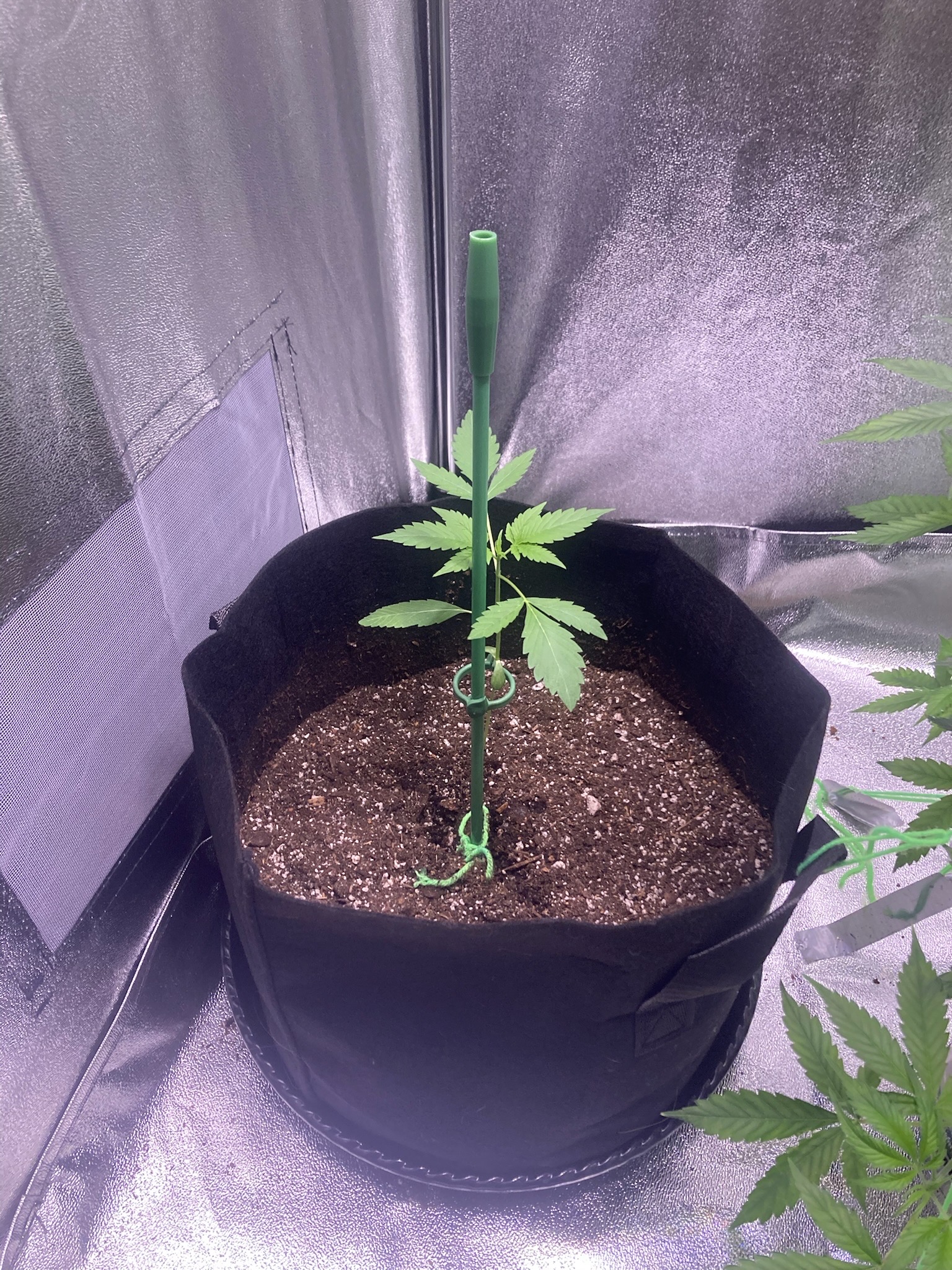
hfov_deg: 49.7
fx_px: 1027
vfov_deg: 63.4
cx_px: 476
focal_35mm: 28
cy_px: 635
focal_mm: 3.99
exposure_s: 1/60
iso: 125
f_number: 1.8
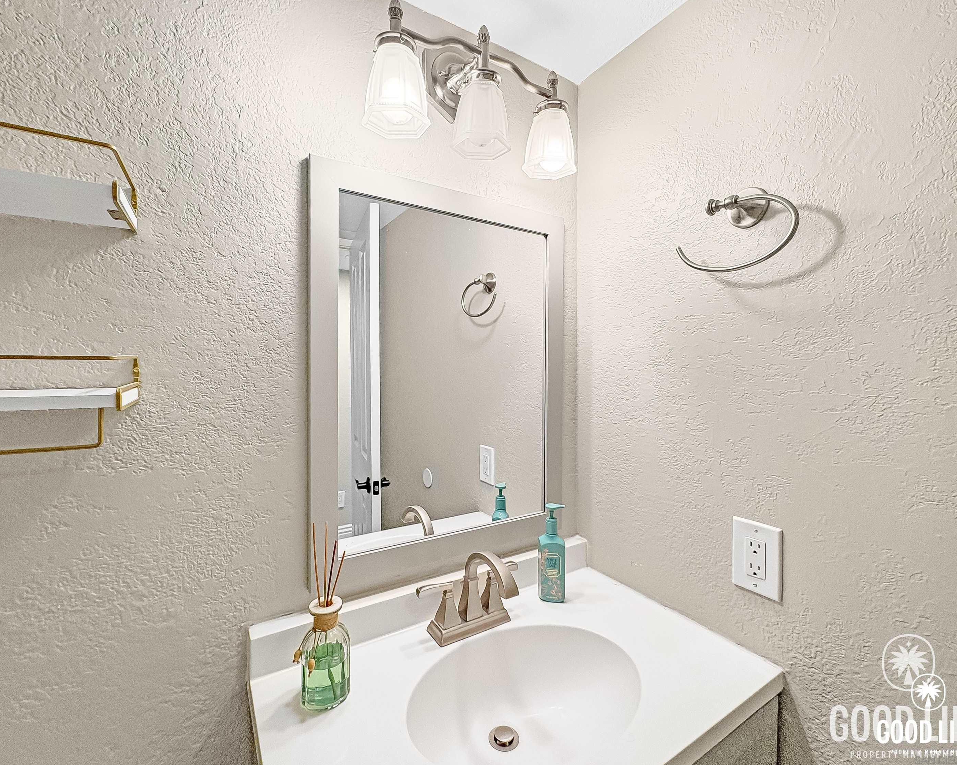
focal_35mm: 15
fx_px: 425
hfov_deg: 96.8
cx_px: 471
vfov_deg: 84.0
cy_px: 374
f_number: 2.2
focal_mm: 2.22
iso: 200
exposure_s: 1/120
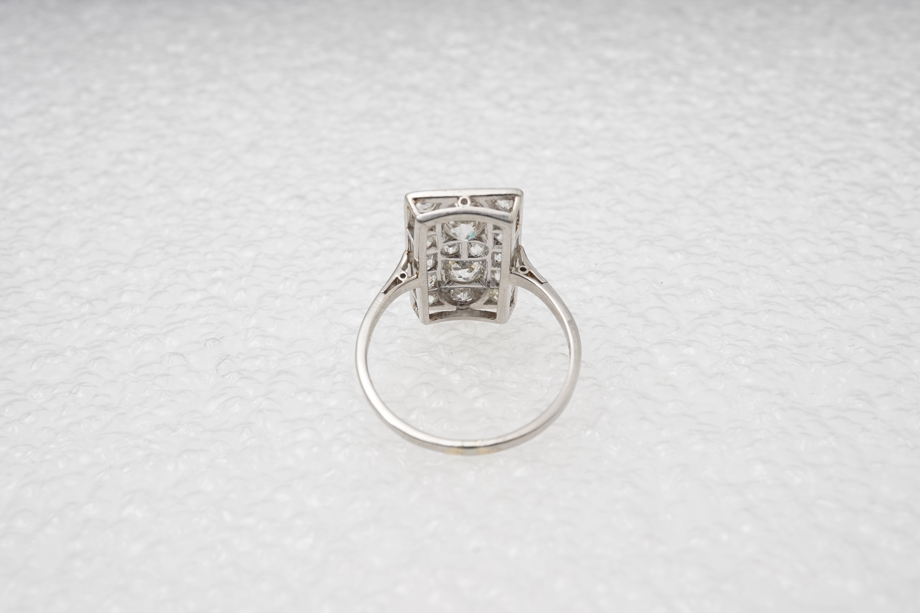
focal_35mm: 45
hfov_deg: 43.6
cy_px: 306
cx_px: 460
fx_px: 1150
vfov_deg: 29.9
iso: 500
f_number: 22
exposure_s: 1/100
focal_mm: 30
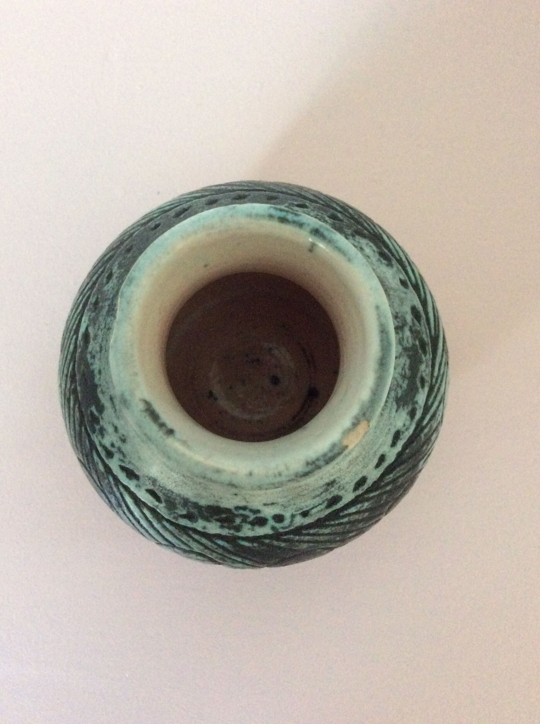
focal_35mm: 32
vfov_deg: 56.9
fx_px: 667
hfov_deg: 44.1
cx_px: 270
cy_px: 362
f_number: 2.4
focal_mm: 3.3
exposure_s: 1/17
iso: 400
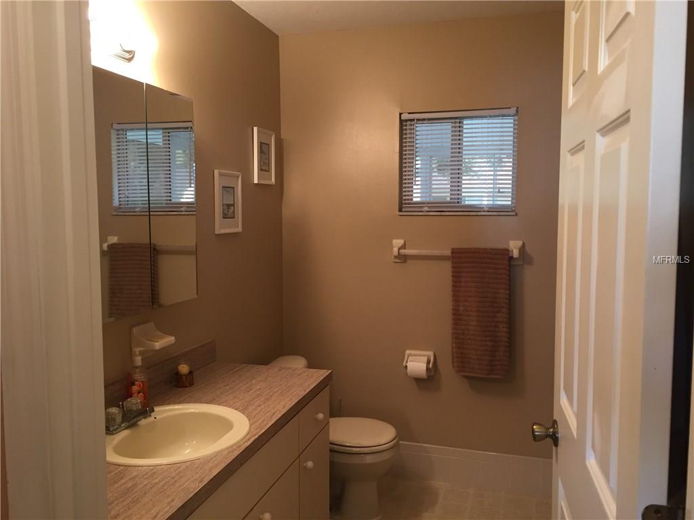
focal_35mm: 29
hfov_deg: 61.7
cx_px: 347
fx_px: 581
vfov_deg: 48.2
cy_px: 260
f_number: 2.2
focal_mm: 4.15
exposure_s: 1/30
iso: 80
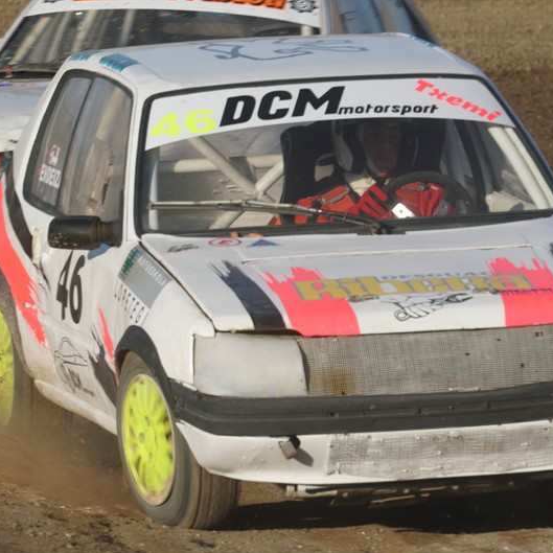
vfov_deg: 3.1
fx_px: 10302
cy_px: 277
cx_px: 280
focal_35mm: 570
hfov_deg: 3.1
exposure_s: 1/400
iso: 100
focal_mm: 296
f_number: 8
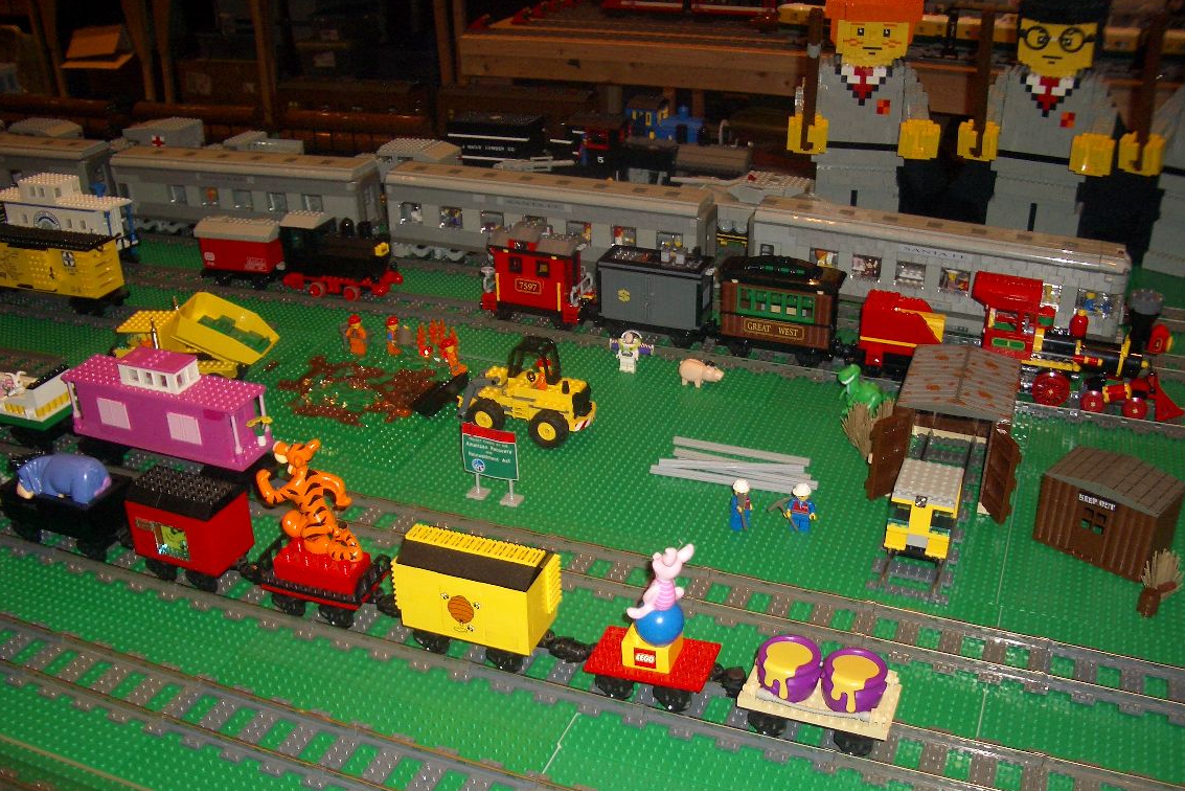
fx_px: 1218
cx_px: 597
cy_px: 444
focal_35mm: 37
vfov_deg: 35.9
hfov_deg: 51.9
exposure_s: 1/60
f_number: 2.6
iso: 100
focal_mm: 5.8
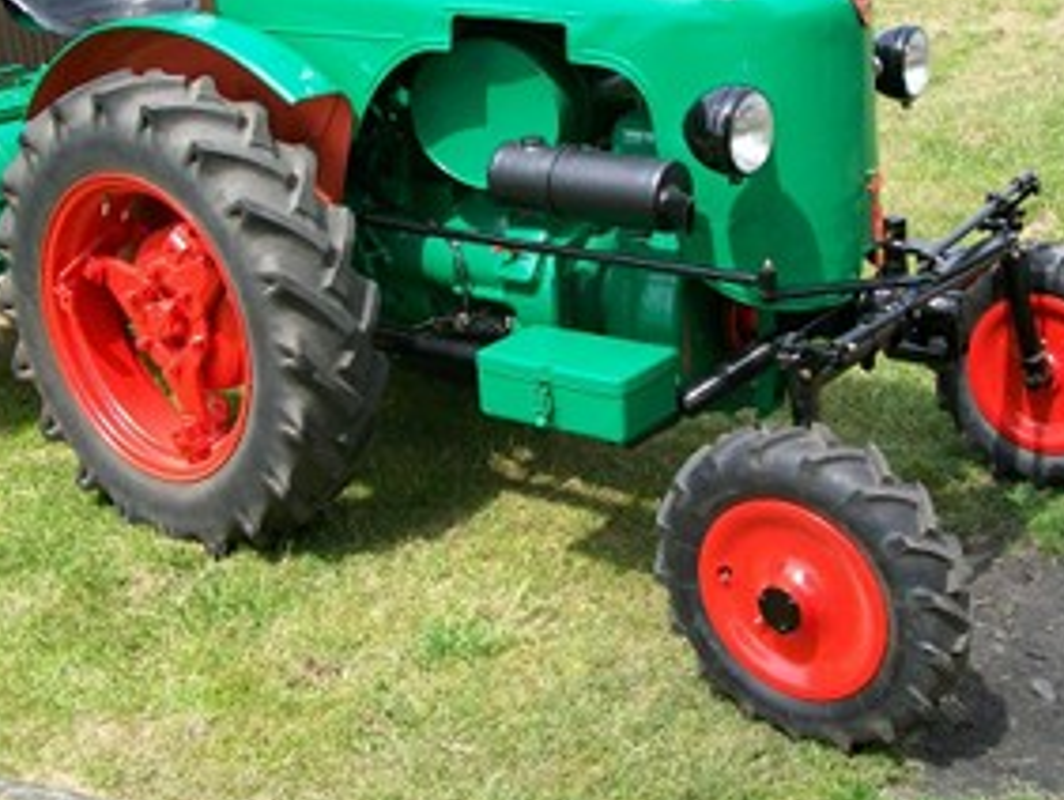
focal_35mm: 51
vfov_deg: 28.4
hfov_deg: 37.4
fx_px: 1569
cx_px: 464
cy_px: 275
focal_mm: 6
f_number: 2.7
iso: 64
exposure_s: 1/400
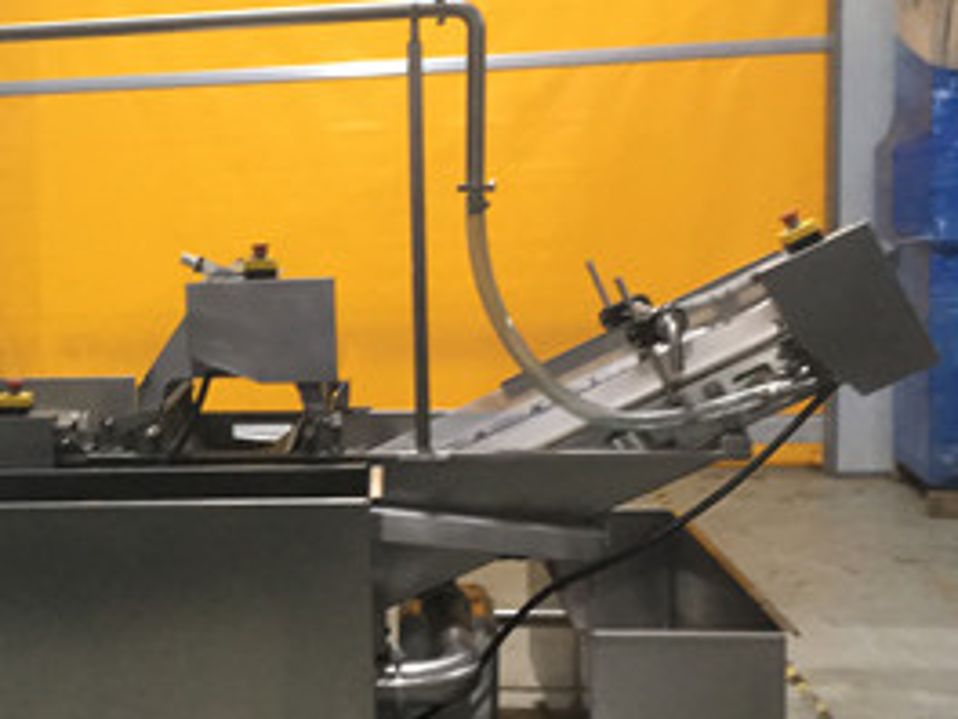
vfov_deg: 22.3
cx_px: 15
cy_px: 370
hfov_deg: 27.8
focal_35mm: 66
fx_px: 1827
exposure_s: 1/20
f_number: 2.2
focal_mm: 4.15
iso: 200
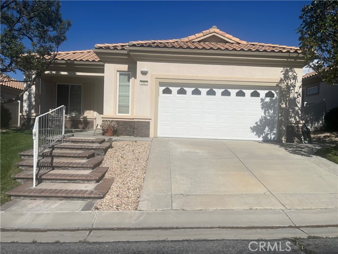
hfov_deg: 67.3
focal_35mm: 26
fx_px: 254
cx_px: 169
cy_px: 127
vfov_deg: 53.1
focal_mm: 5.1
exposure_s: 1/10870
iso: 50
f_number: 1.6
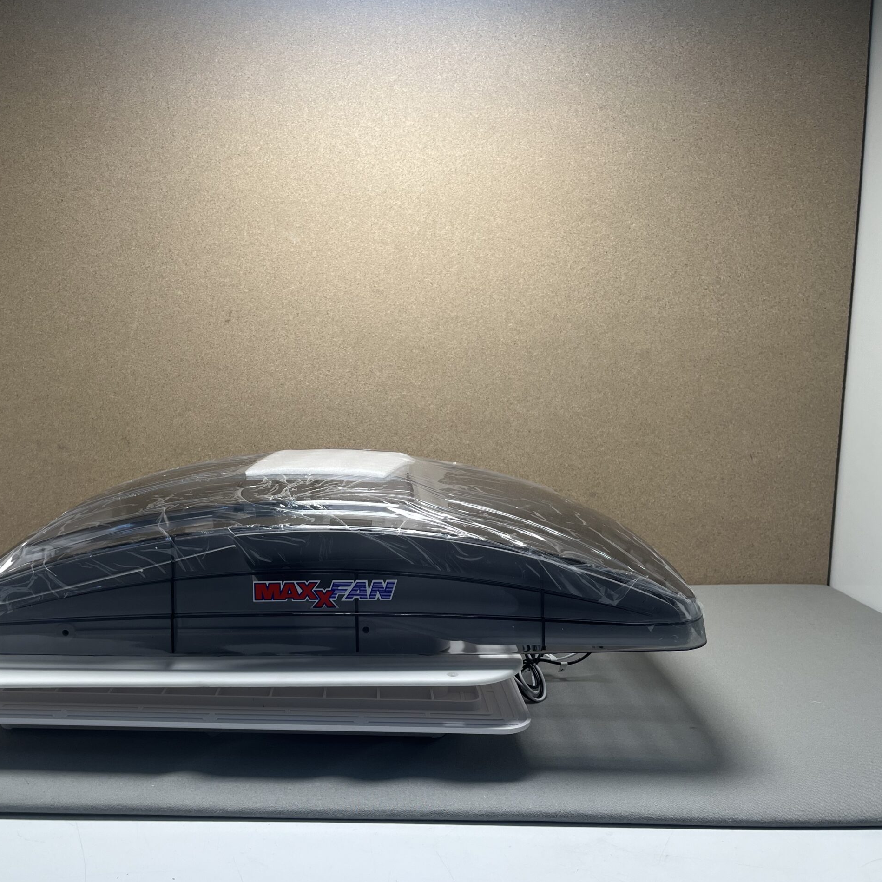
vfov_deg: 52.5
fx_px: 894
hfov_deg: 52.2
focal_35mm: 31
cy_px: 441
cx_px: 352
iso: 40
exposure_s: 1/100
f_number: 1.6
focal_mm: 5.1
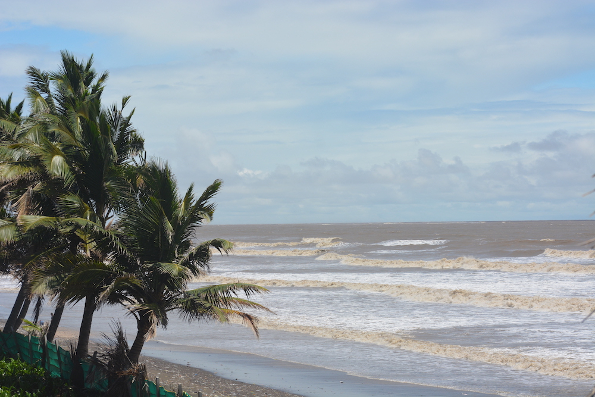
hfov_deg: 20.6
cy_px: 198
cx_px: 298
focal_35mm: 99
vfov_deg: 13.8
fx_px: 1636
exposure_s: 1/1600
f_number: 7.1
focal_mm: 66
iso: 400
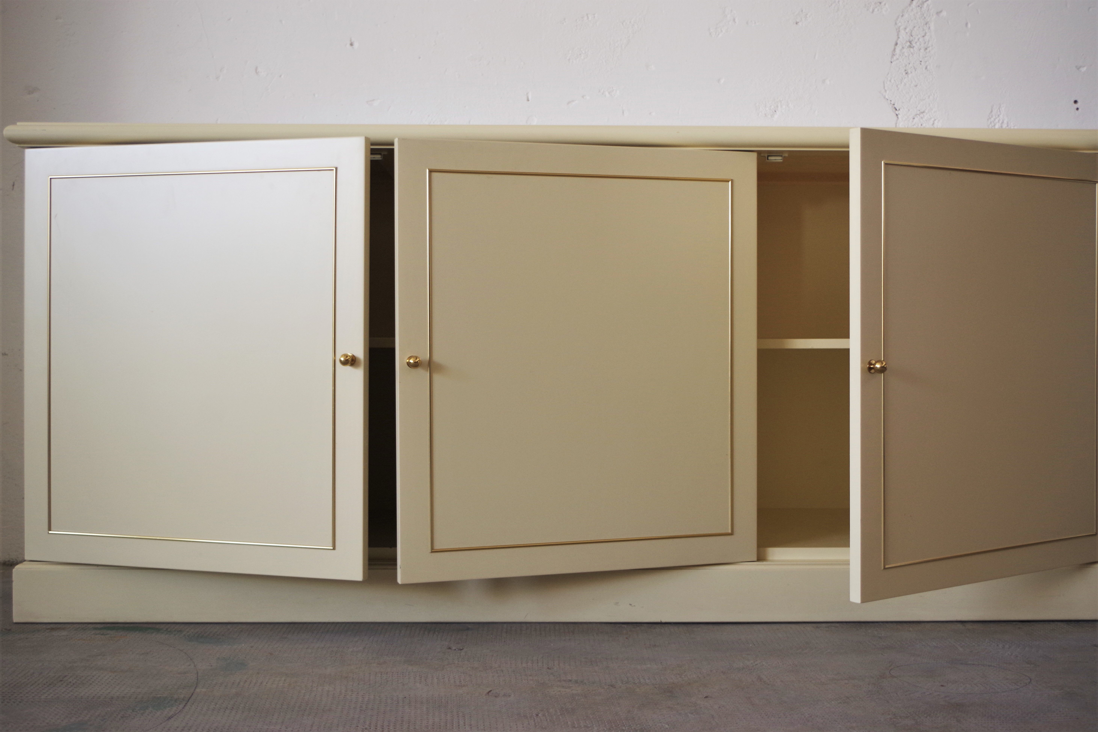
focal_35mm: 42
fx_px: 1281
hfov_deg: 46.4
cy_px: 366
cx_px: 549
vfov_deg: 31.9
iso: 200
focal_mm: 28.13
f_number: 4
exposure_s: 1/60
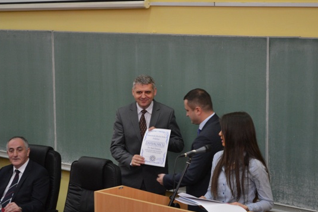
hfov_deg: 20.7
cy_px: 123
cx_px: 153
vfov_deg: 13.9
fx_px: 871
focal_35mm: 99
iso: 1400
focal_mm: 55
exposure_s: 1/60
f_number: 5.6
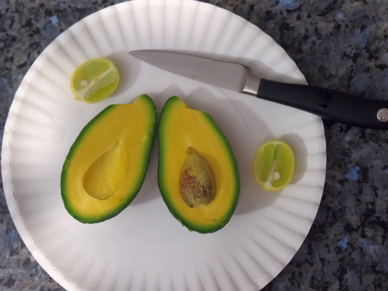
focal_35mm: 64
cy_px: 146
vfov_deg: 22.9
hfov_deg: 30.3
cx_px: 194
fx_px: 718
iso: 480
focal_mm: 11.4
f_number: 3.6
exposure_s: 1/15
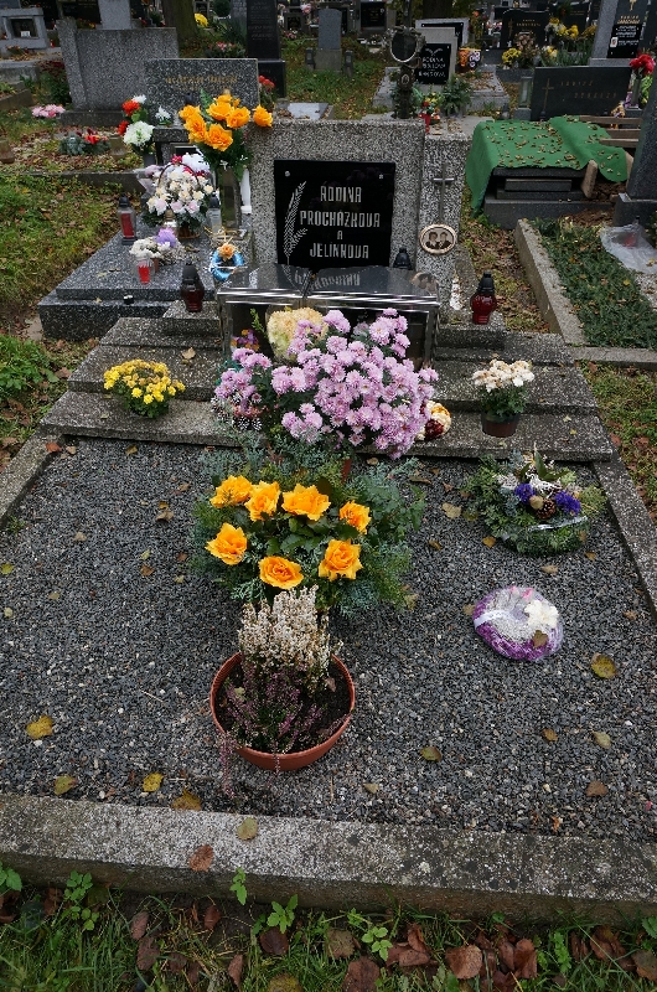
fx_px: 660
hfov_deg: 52.9
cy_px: 496
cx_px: 328
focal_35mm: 24
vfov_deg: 73.8
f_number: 7.1
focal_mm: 16
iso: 400
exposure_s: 1/125
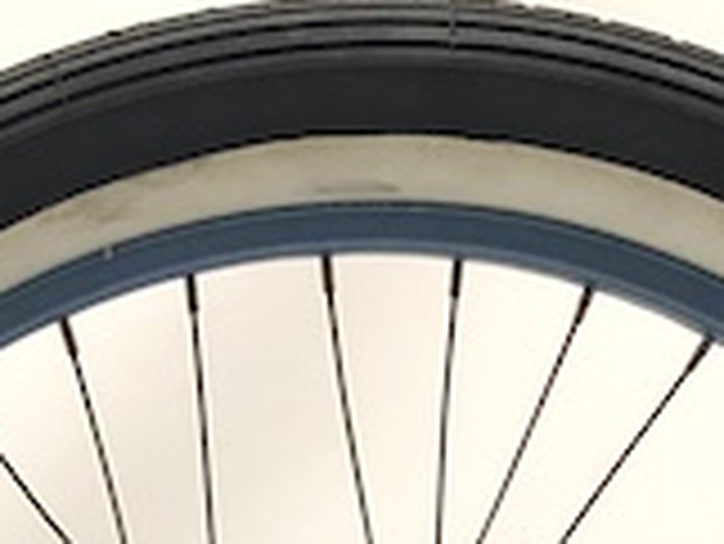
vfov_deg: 9.9
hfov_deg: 13.8
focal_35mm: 139
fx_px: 2909
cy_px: 1115
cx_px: -130
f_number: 1.8
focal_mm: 4
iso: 80
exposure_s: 1/15
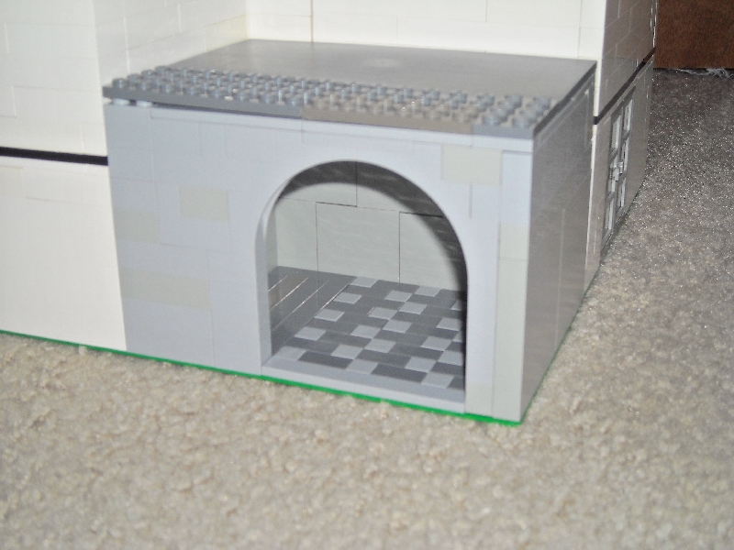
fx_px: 1145
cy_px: 275
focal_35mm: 54
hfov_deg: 35.5
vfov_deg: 27.0
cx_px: 367
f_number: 3.3
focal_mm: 8.85
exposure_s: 1/60
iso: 64
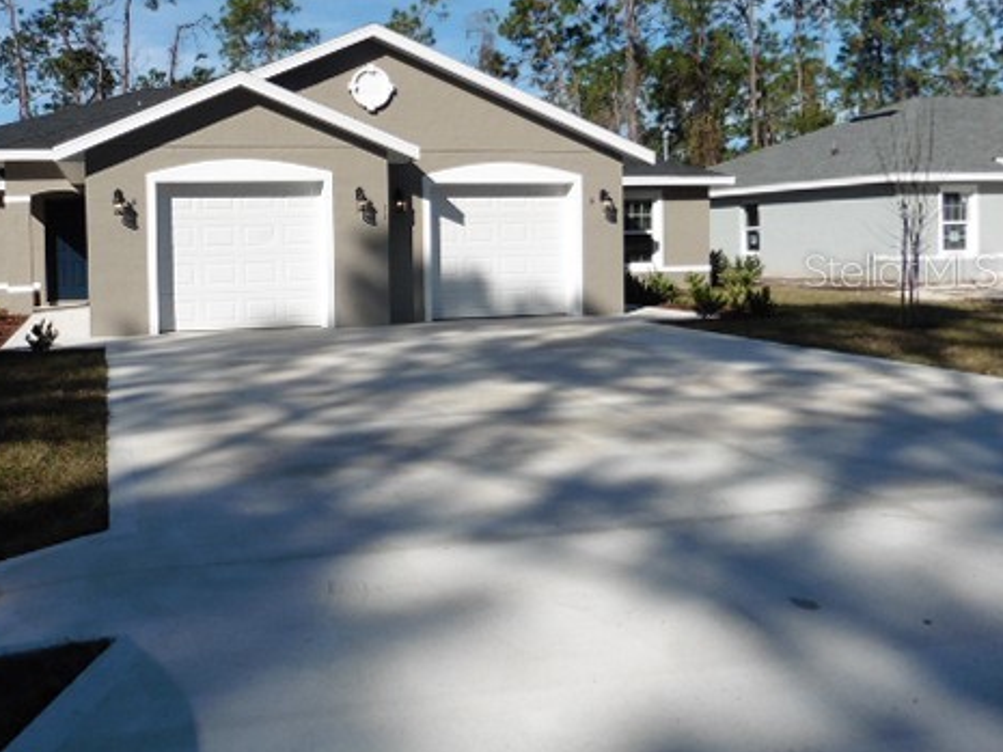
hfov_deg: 54.0
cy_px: 269
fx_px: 956
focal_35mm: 33
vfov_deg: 42.5
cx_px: 317
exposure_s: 1/1600
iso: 100
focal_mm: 4.3
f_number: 3.3
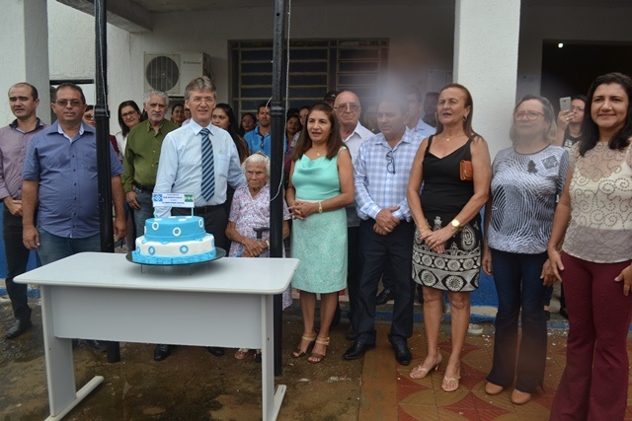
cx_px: 316
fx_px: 474
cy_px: 210
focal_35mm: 27
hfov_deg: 67.4
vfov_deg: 48.0
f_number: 5.6
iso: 140
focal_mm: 18
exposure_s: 1/125
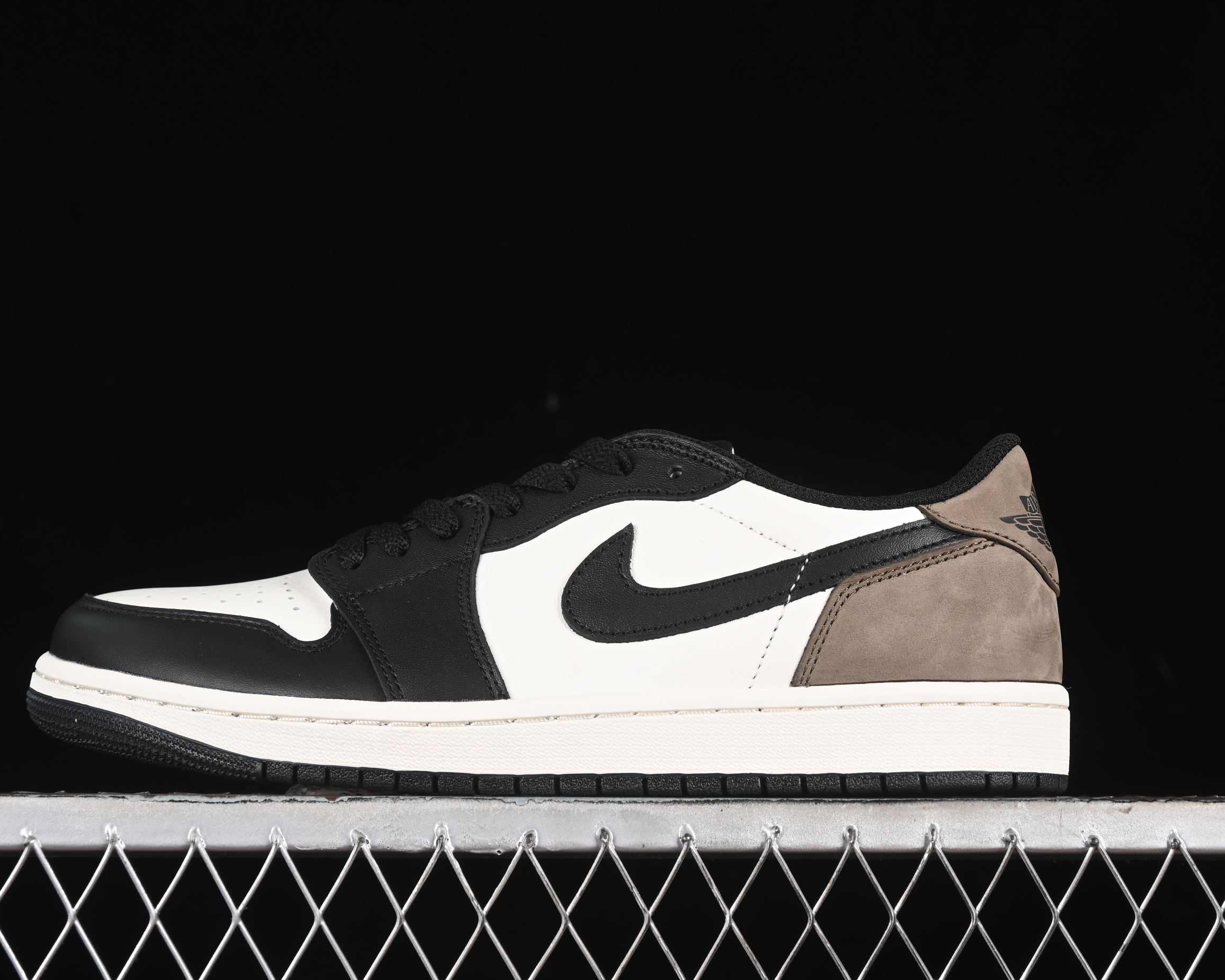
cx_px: 552
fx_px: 3082
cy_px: 488
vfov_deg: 18.1
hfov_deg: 22.5
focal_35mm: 85
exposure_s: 1/60
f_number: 6.3
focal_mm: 50
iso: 160
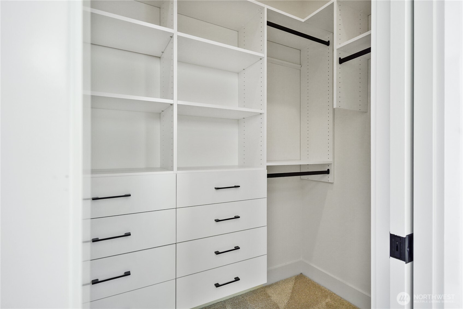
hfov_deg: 93.3
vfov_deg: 70.5
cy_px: 154
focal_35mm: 17
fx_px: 219
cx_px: 232
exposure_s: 1/50
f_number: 6.3
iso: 200
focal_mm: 17
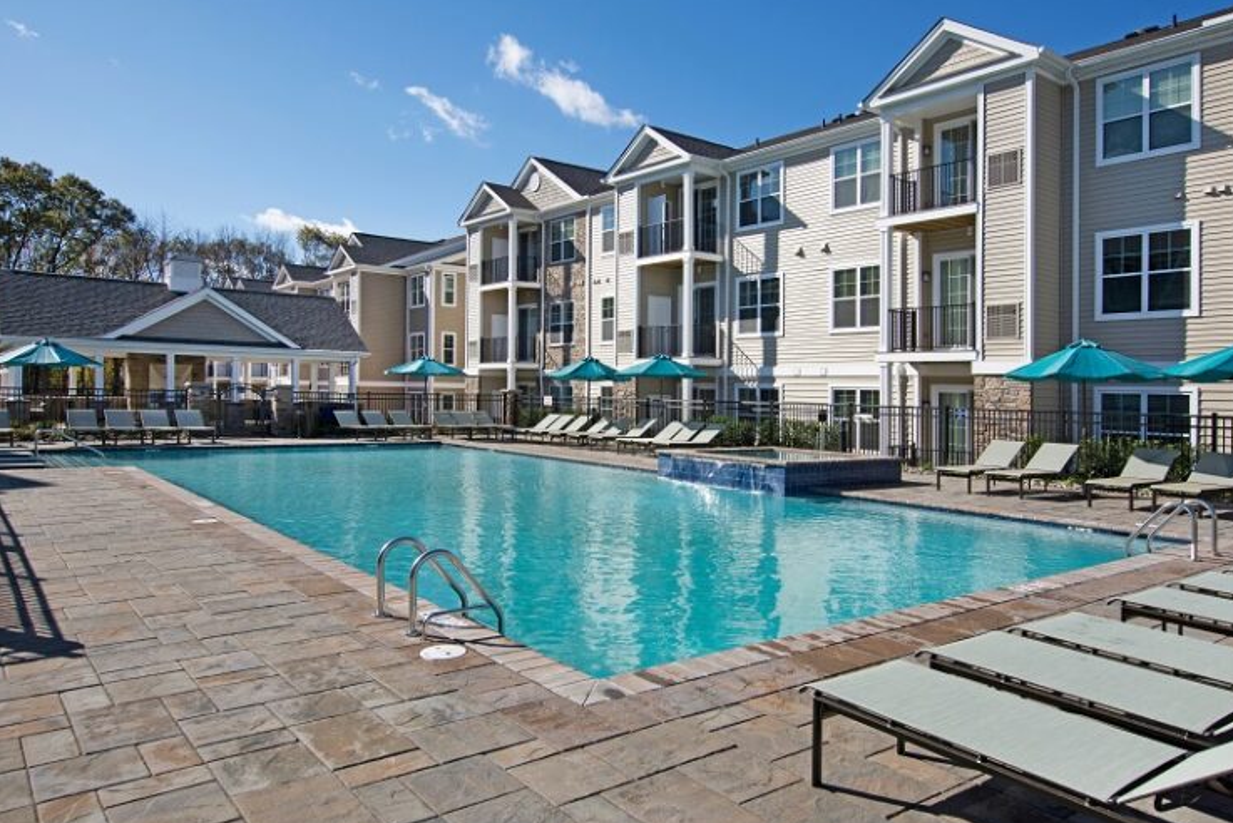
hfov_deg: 71.5
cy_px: 417
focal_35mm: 25
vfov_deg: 51.3
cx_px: 626
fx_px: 857
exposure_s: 1/1000
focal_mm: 16
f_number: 8
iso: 400
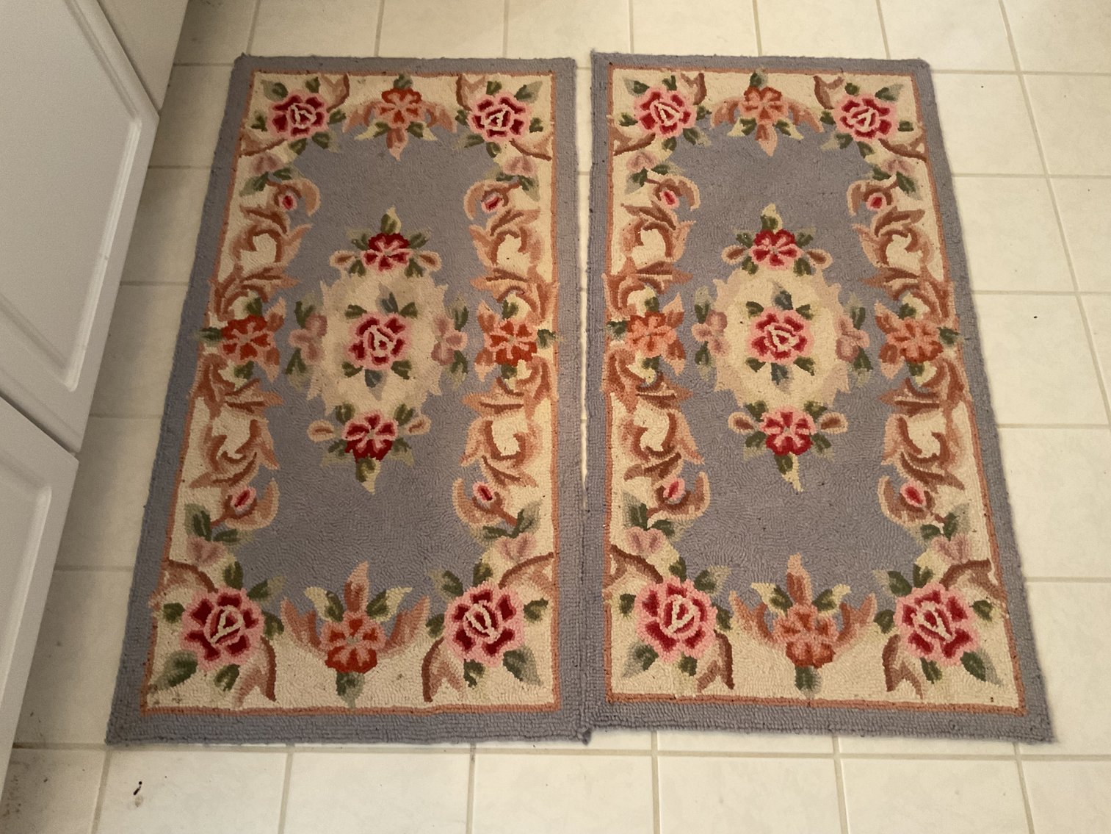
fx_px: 931
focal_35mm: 29
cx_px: 556
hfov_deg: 61.7
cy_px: 417
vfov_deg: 48.2
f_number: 1.8
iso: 200
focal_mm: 3
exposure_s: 1/40
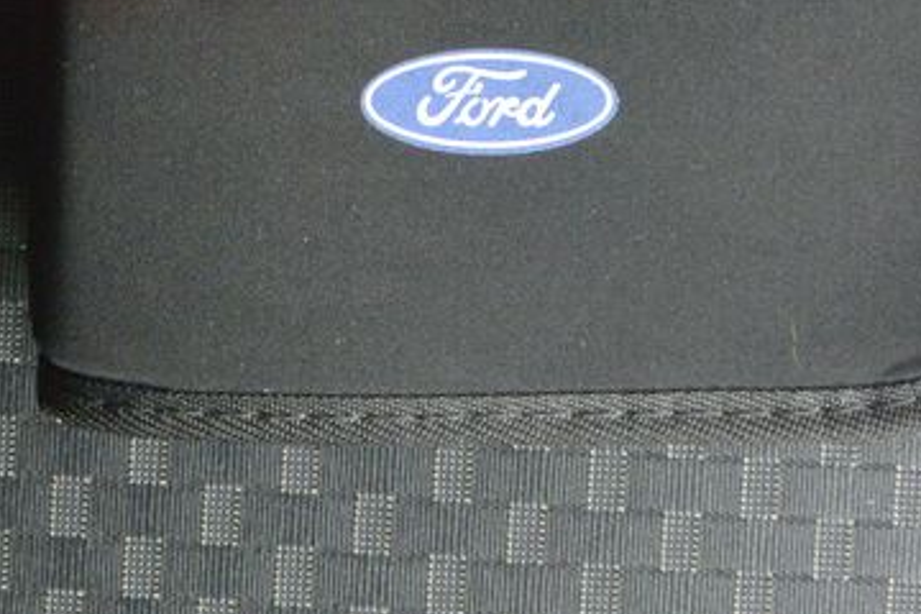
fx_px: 2328
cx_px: 281
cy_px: -193
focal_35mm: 91
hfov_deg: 22.3
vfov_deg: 14.4
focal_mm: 12.2
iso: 400
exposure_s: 1/125
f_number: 3.8
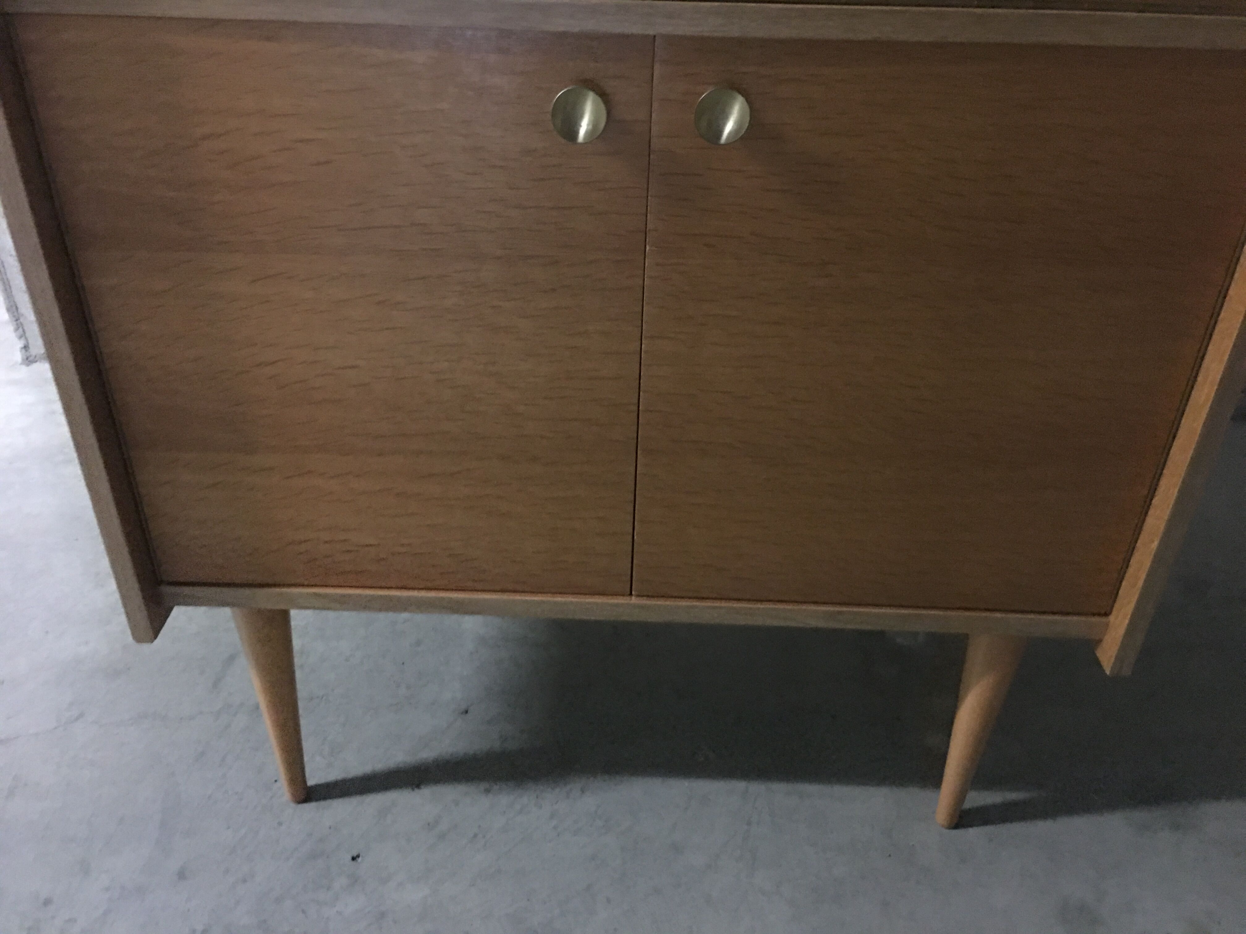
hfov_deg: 61.7
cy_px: 467
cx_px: 623
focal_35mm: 29
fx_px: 1044
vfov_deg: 48.2
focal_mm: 4.15
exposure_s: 1/4
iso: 200
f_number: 2.2
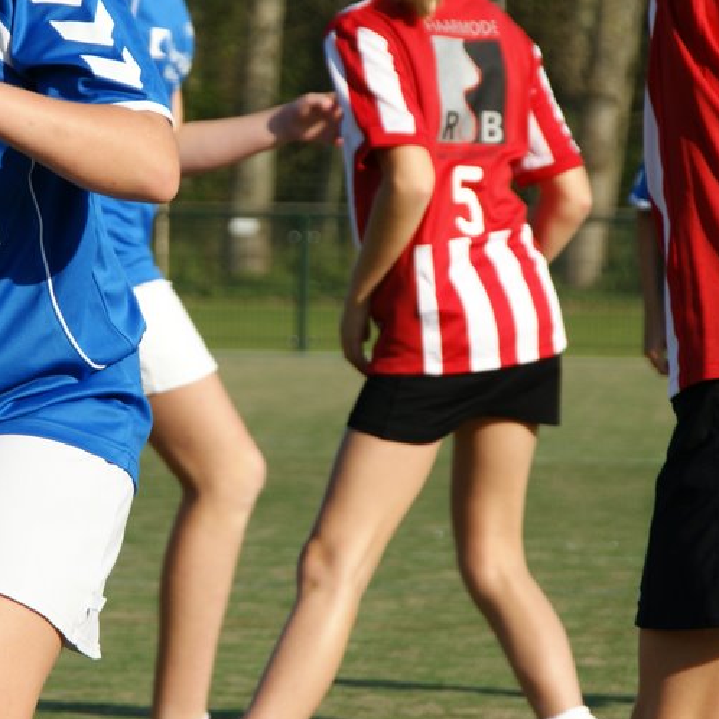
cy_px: 288
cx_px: 78
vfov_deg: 4.1
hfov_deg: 4.1
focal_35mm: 430
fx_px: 10105
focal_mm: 140
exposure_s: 1/400
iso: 200
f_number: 9
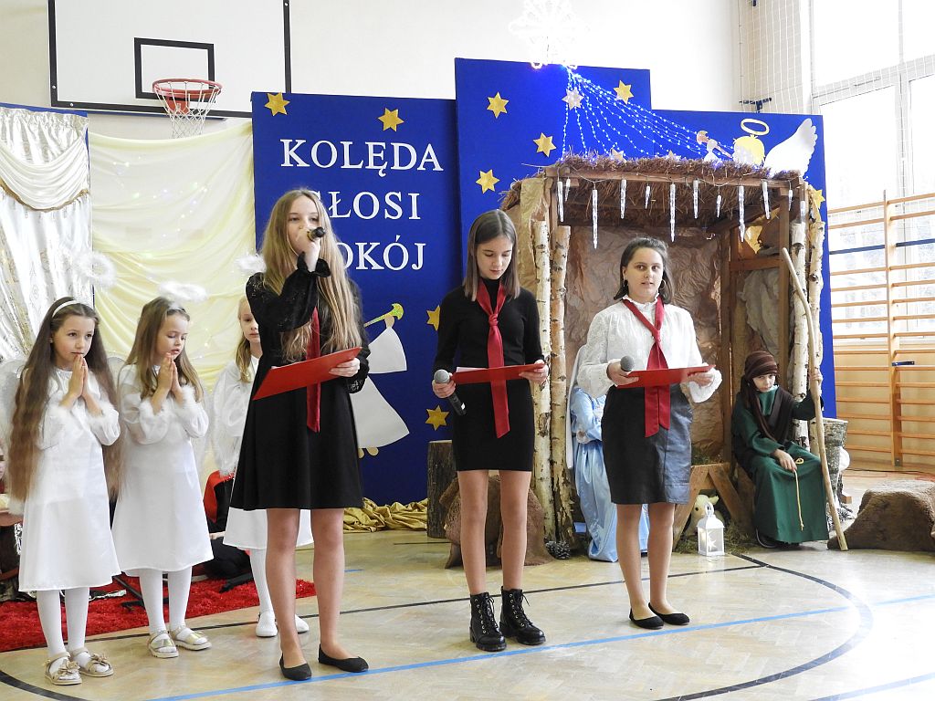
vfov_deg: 29.1
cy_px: 350
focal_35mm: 50
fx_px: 1351
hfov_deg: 38.2
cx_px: 468
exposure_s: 1/20
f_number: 4
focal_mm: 9
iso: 400
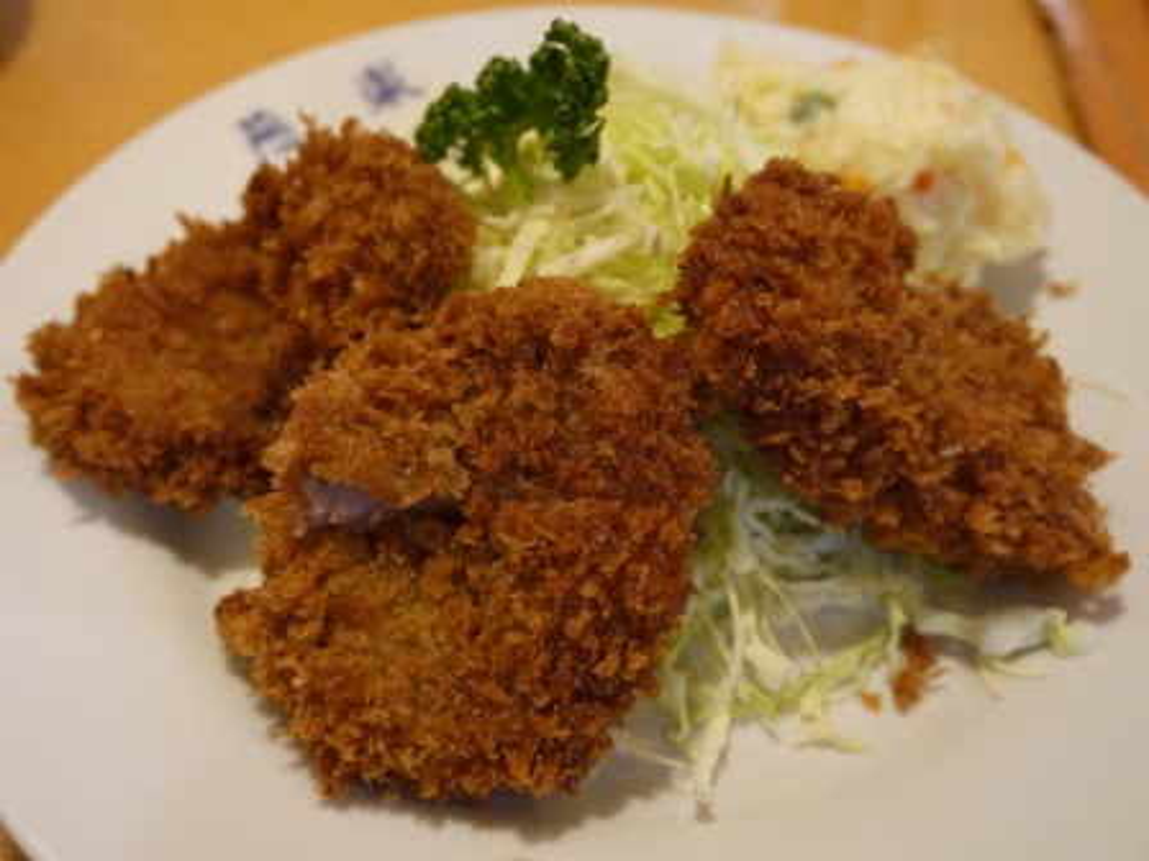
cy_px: 430
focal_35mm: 34
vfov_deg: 41.8
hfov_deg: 54.0
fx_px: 1129
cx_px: 574
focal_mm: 17
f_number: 4.1
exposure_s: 1/60
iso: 1600
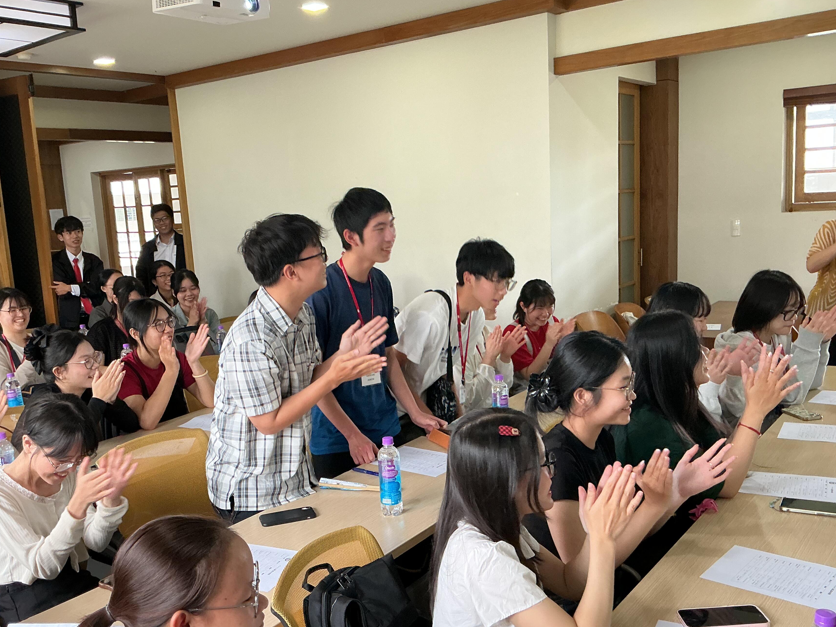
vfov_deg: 41.8
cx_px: 394
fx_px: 821
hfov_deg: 53.9
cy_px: 338
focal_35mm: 34
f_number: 1.8
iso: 100
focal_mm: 3
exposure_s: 1/60
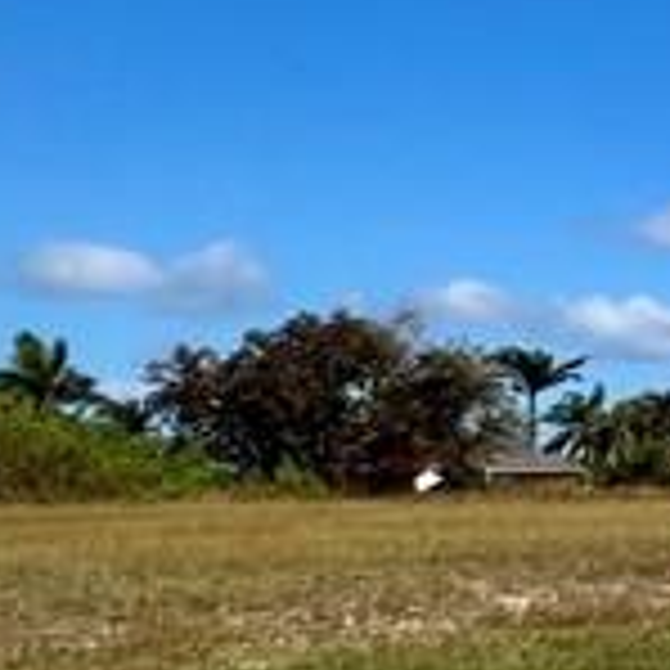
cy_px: 288
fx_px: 1730
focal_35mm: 79
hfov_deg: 13.9
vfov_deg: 21.9
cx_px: 1673
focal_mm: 1.57
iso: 32
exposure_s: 1/2370
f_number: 1.8
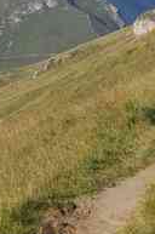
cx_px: 93
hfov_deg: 3.5
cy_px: -196
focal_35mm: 389
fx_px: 2521
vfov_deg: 5.2
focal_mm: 50
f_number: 11
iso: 200
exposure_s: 1/100
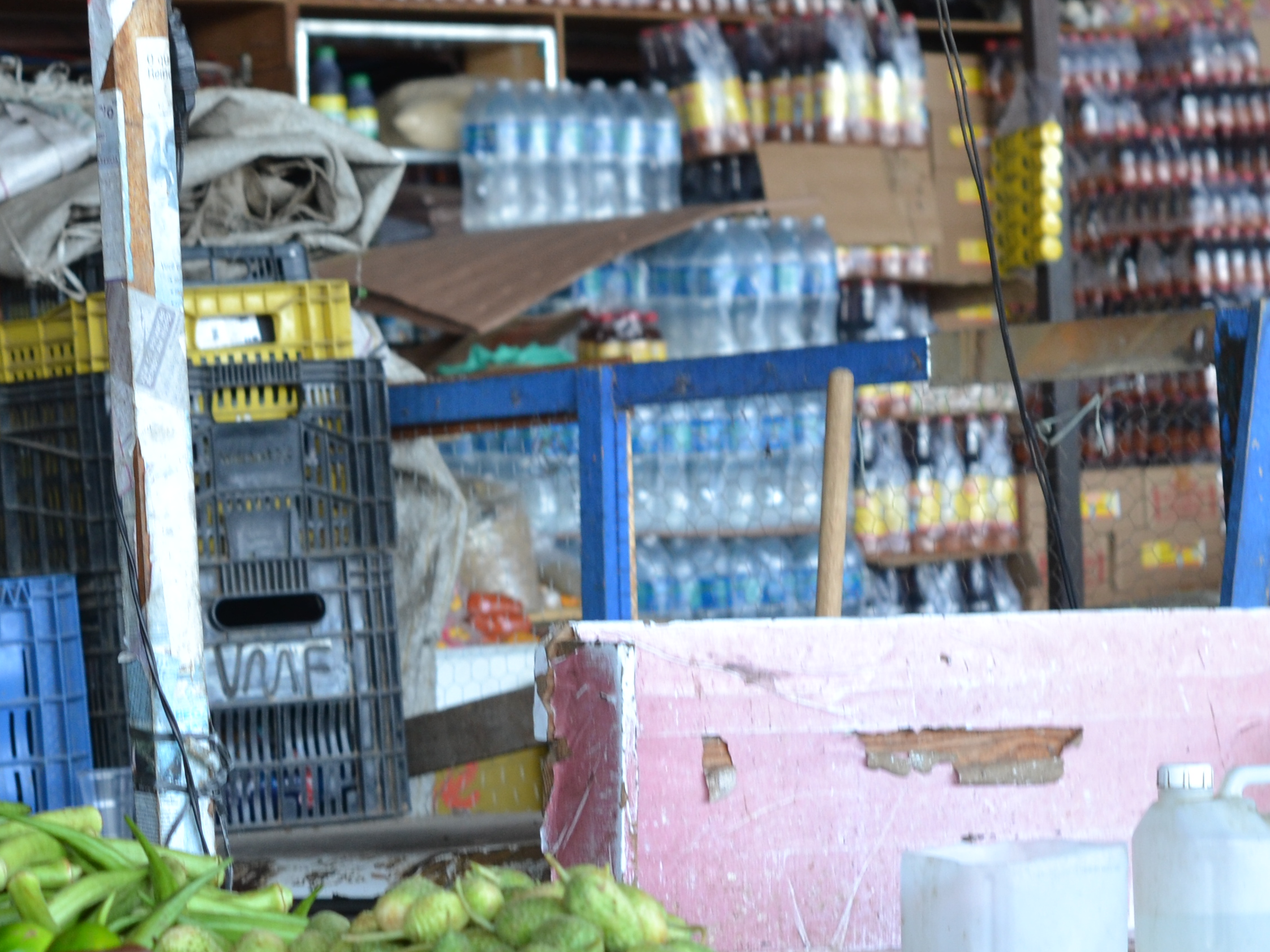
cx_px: 207
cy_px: 755
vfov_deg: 10.0
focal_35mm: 148
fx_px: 5430
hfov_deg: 13.3
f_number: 5
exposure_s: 1/100
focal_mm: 50
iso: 400
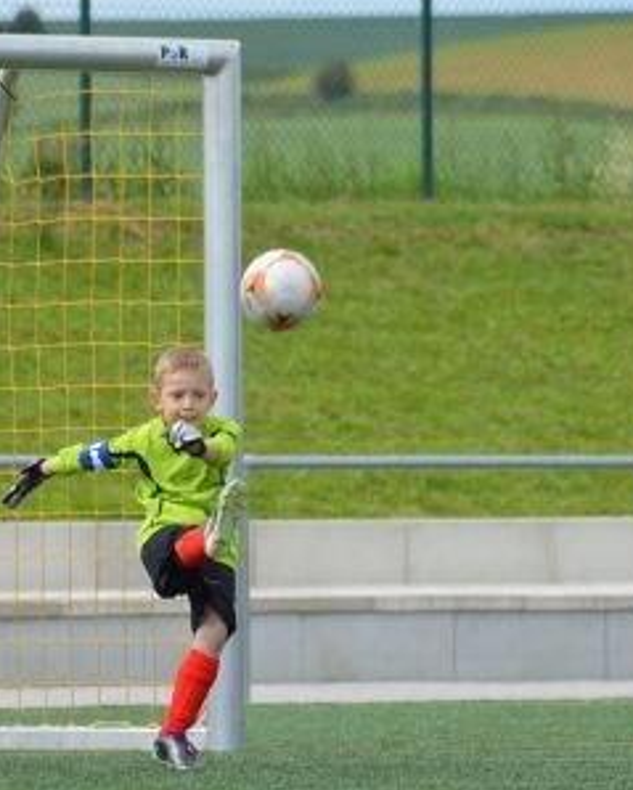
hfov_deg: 2.7
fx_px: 13234
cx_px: 236
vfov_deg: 3.4
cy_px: 436
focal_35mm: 566
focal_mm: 200
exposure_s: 1/1250
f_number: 5.6
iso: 400
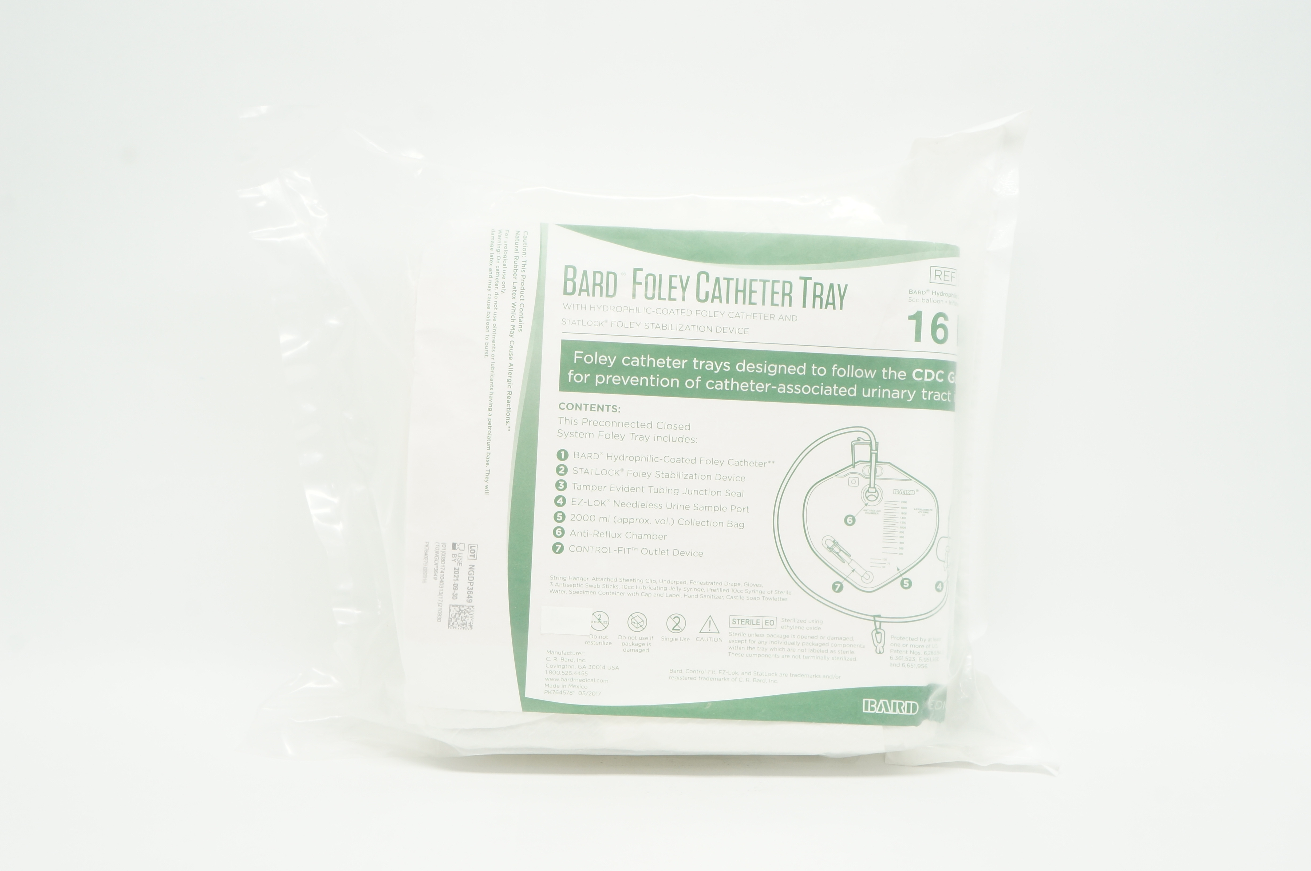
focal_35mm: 44
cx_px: 656
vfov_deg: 30.8
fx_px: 1582
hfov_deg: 45.0
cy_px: 436
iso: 400
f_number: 11
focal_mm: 29
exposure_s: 1/15
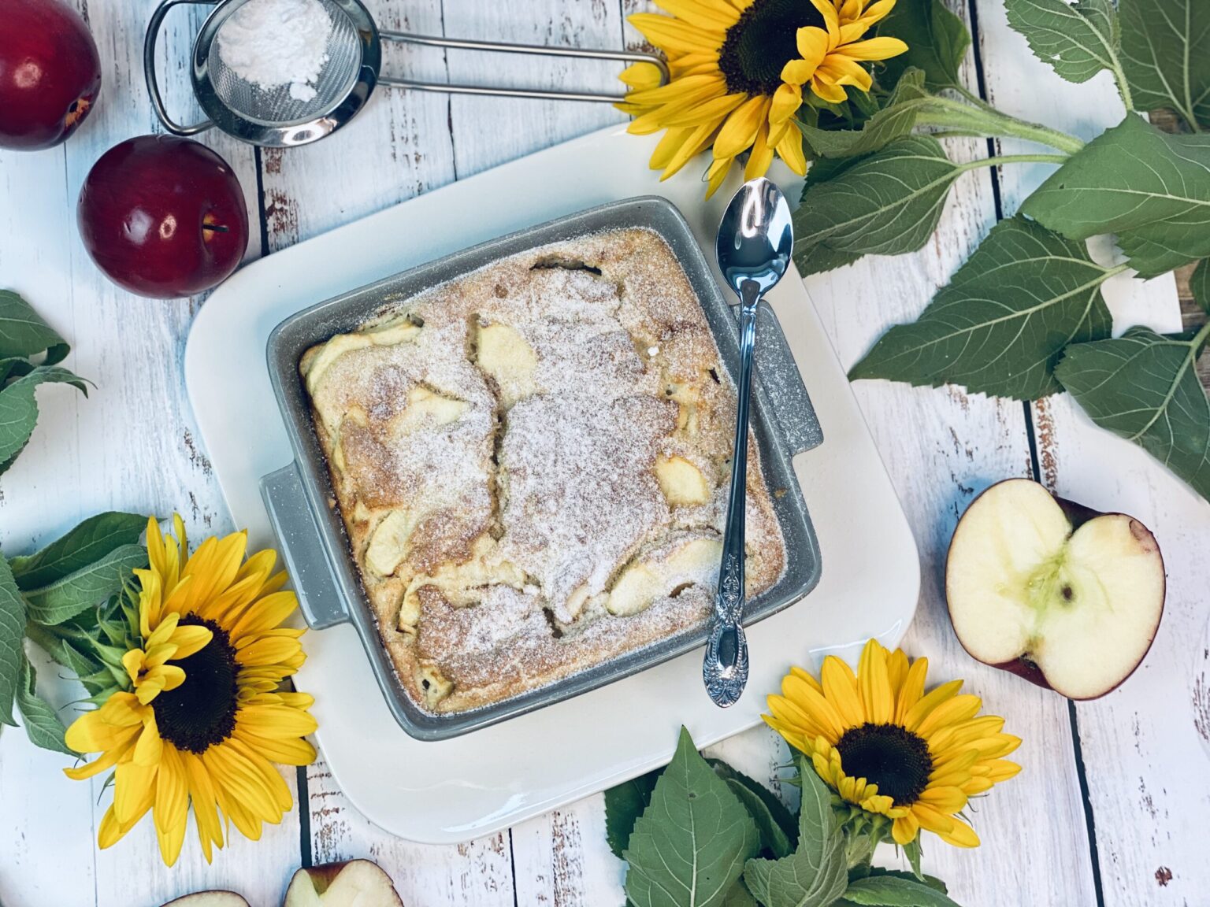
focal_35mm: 52
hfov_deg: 36.8
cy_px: 454
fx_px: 1818
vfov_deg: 28.0
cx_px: 605
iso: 50
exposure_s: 1/100
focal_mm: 6
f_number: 2
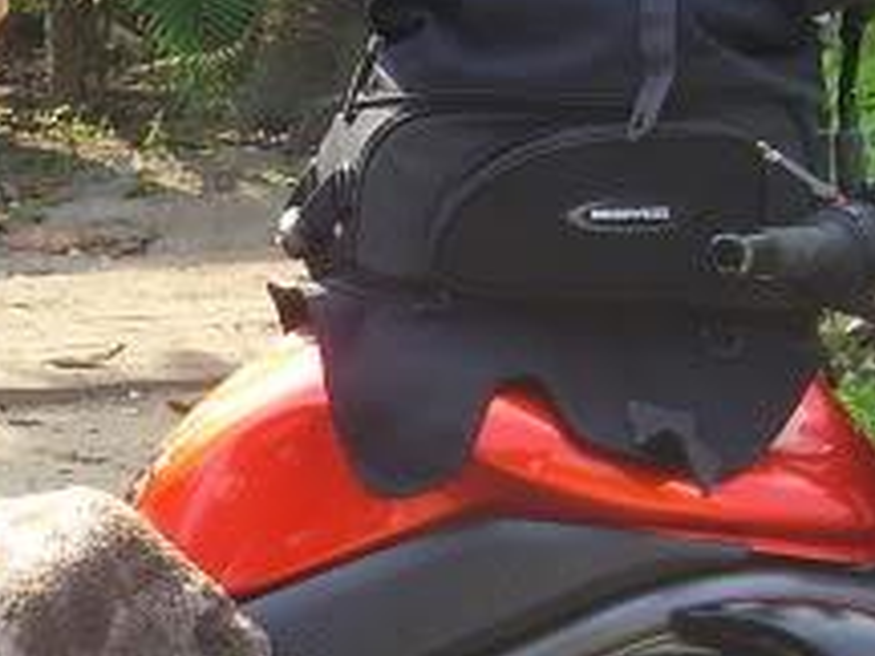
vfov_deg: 8.2
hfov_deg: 10.9
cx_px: 138
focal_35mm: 180
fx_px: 4550
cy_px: 530
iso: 50
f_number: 5.7
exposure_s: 1/100
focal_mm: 7.8
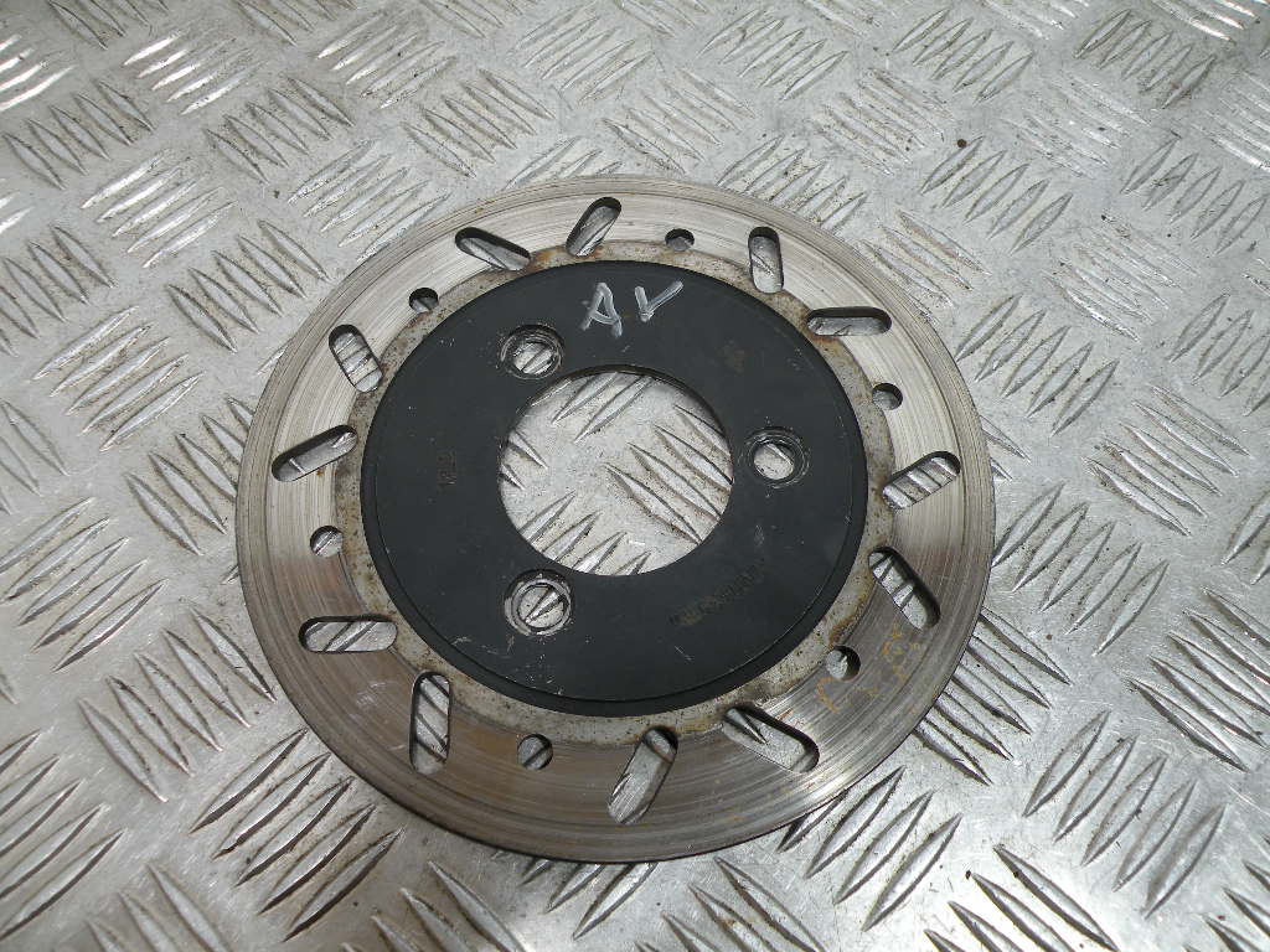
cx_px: 635
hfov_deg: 65.3
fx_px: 991
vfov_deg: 51.4
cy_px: 476
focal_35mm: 27
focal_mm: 4.7
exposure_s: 1/66.2
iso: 64
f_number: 2.8
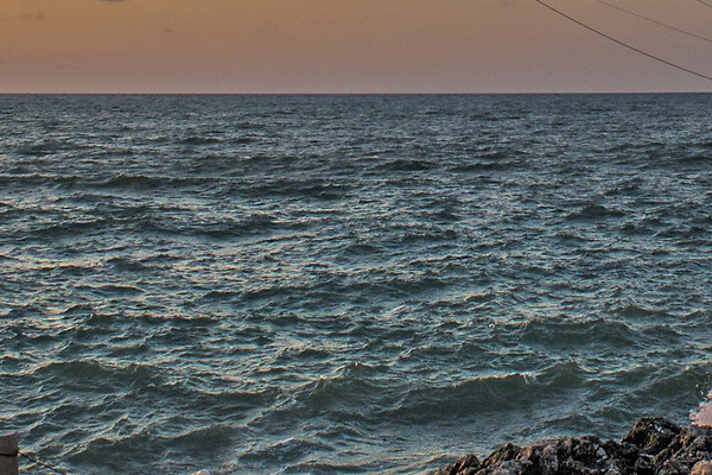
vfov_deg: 16.3
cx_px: 573
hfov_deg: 24.9
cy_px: -102
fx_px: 1582
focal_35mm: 80
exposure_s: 1/400
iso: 200
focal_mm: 20
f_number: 10
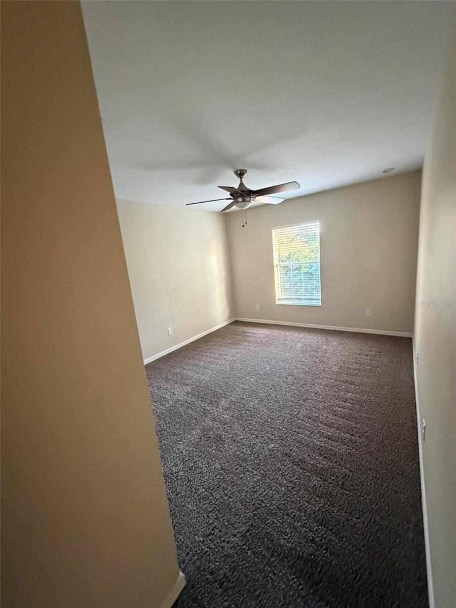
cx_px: 228
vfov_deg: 102.1
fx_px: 246
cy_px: 304
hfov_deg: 85.7
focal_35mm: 14
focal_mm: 2.22
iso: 1000
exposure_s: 1/60
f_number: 2.2
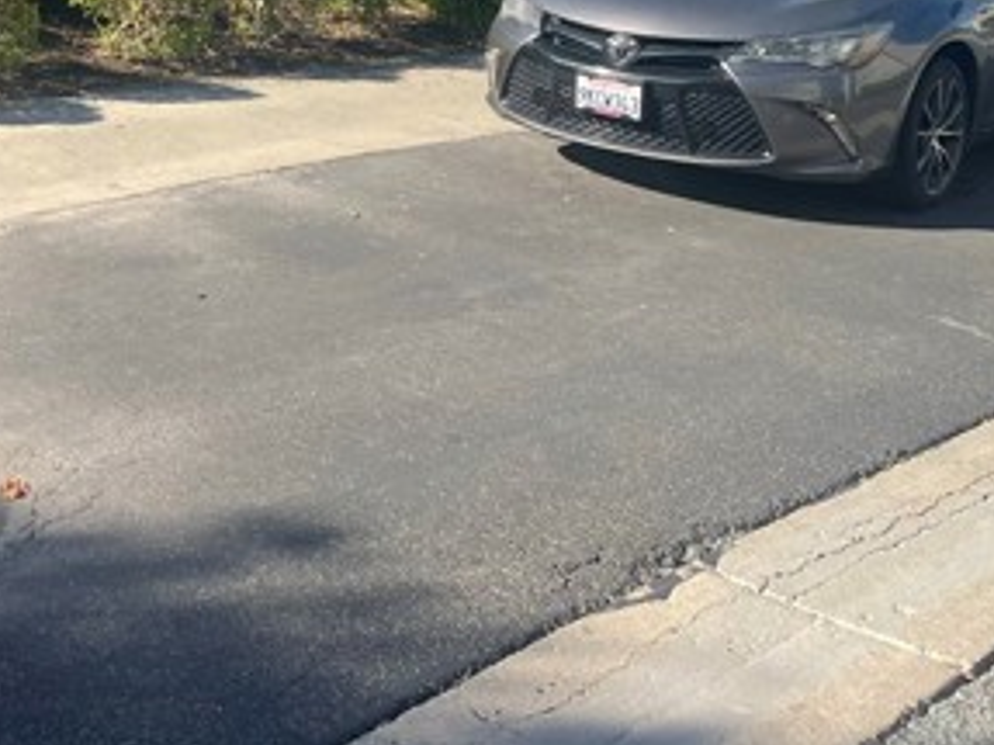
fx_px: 1665
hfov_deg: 31.6
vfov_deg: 24.0
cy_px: -24
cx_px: 87
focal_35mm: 58
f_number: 1.6
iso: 32
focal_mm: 4.2
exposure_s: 1/1855
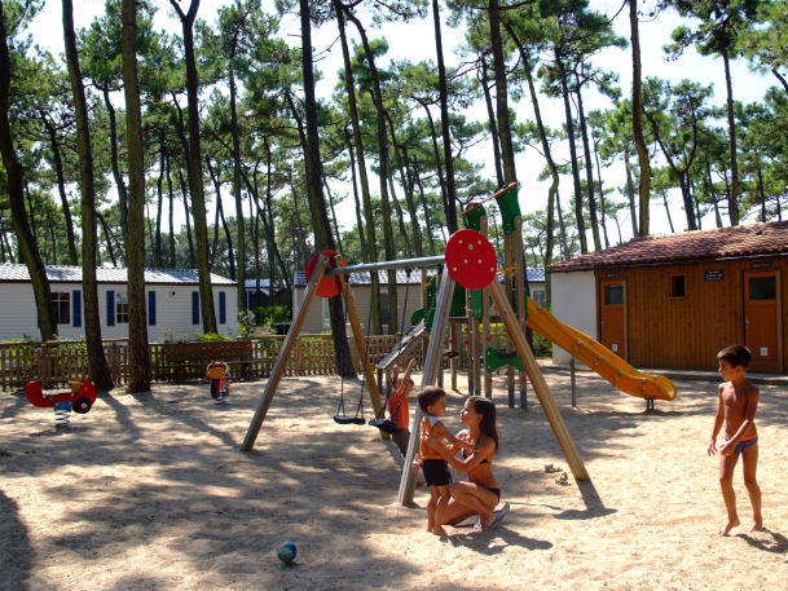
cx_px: 411
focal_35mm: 42
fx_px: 956
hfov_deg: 44.8
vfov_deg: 34.4
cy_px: 296
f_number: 8
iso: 100
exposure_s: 1/142
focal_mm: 25
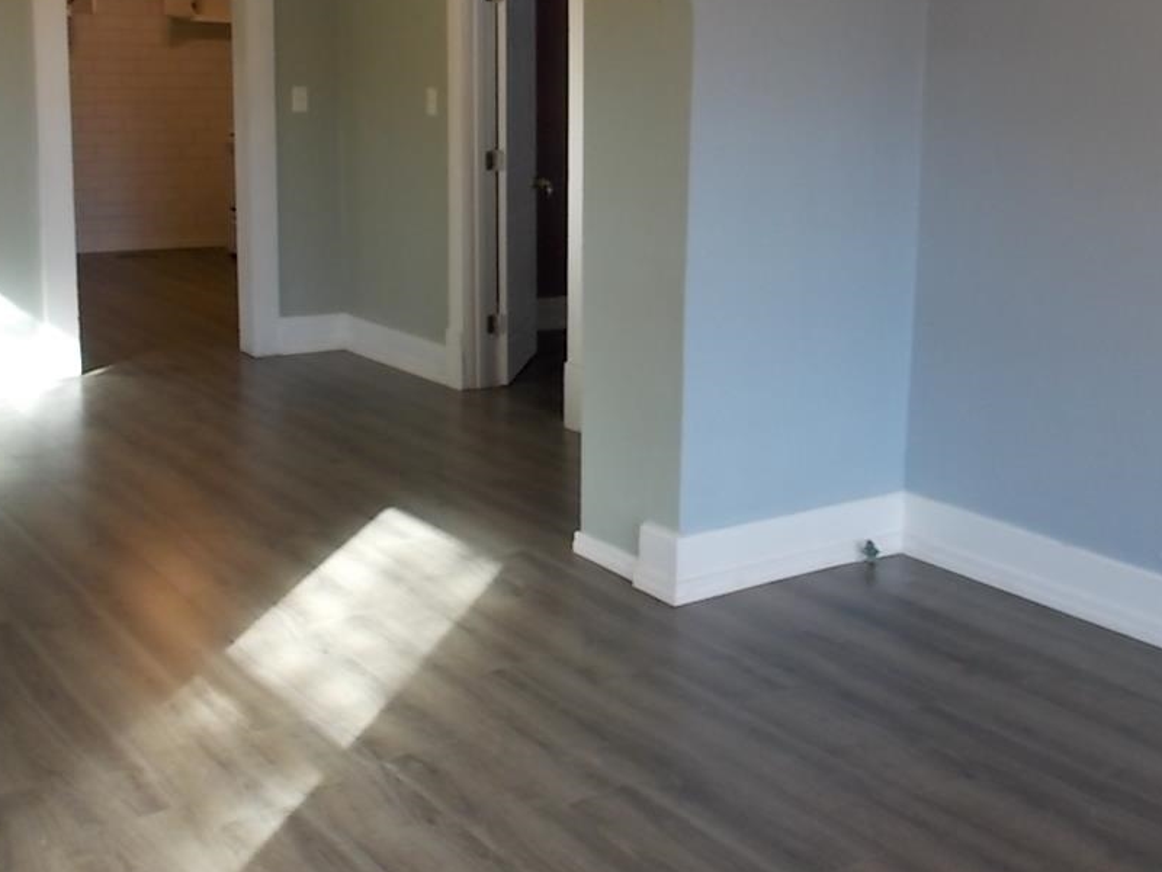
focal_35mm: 46
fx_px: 1544
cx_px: 655
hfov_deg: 41.2
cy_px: 294
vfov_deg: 31.3
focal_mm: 4
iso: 100
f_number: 3.1
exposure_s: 1/30
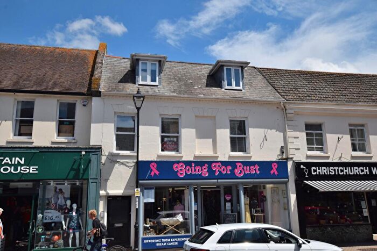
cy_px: 126
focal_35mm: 30
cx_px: 188
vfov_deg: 43.6
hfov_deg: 61.9
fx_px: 314
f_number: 11
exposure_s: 1/500
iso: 200
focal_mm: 20
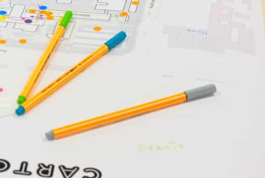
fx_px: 951
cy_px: -2
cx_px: -55
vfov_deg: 10.6
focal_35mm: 129
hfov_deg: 15.3
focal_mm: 35
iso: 200
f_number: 5
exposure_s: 1/20
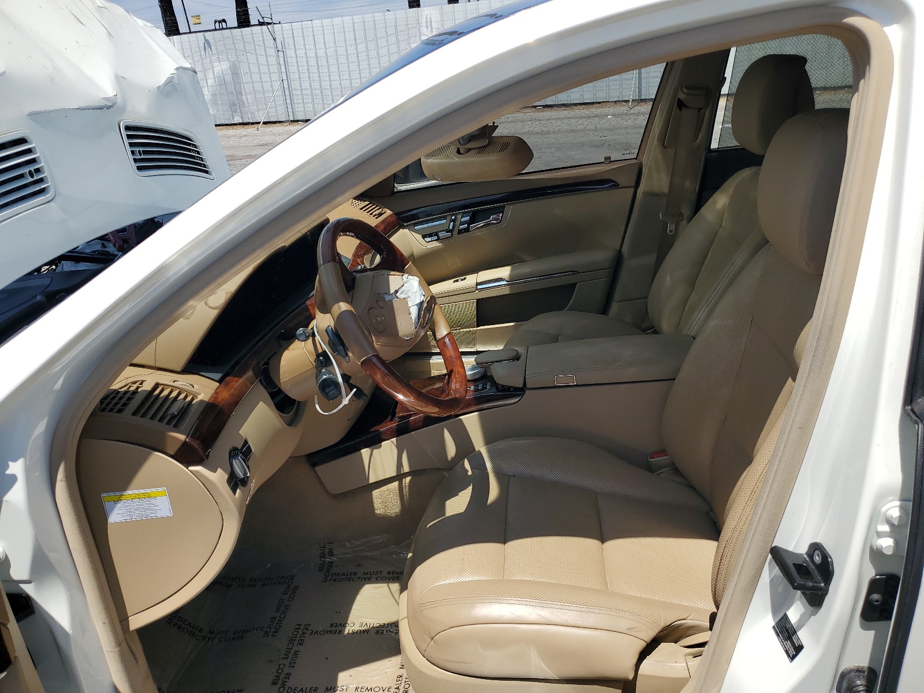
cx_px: 462
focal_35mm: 26
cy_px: 346
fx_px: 694
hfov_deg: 67.3
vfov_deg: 53.1
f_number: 1.5
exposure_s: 1/3333
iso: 50
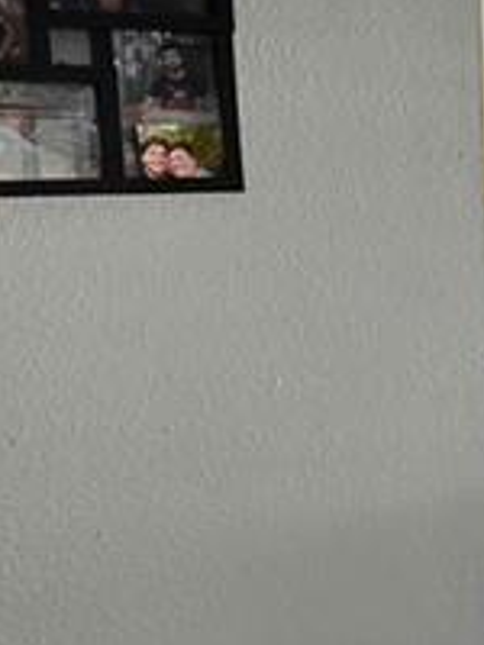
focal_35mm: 78
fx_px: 1454
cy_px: 348
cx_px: 981
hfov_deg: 15.1
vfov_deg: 25.0
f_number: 1.9
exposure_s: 1/120
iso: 200
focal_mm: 2.2
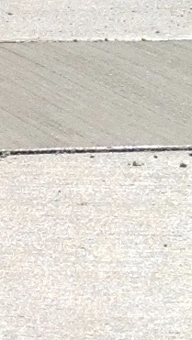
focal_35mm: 266
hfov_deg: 4.2
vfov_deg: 8.0
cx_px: -656
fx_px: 2405
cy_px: -123
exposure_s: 1/1890
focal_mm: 4.28
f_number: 2.4
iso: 50
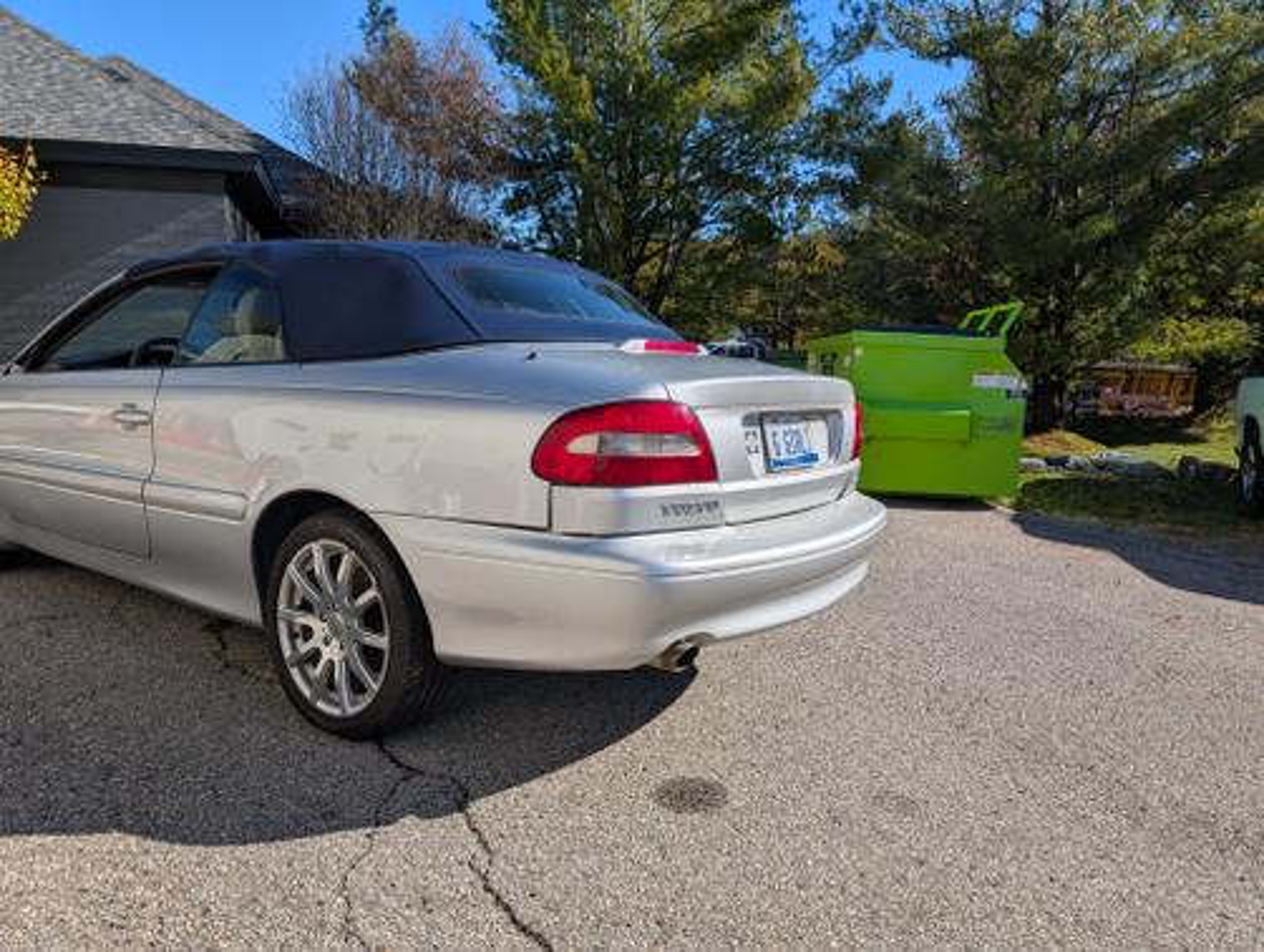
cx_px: 632
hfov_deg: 71.5
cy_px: 476
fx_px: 878
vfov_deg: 56.9
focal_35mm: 24
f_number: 1.68
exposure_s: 1/15873
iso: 23
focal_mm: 6.9
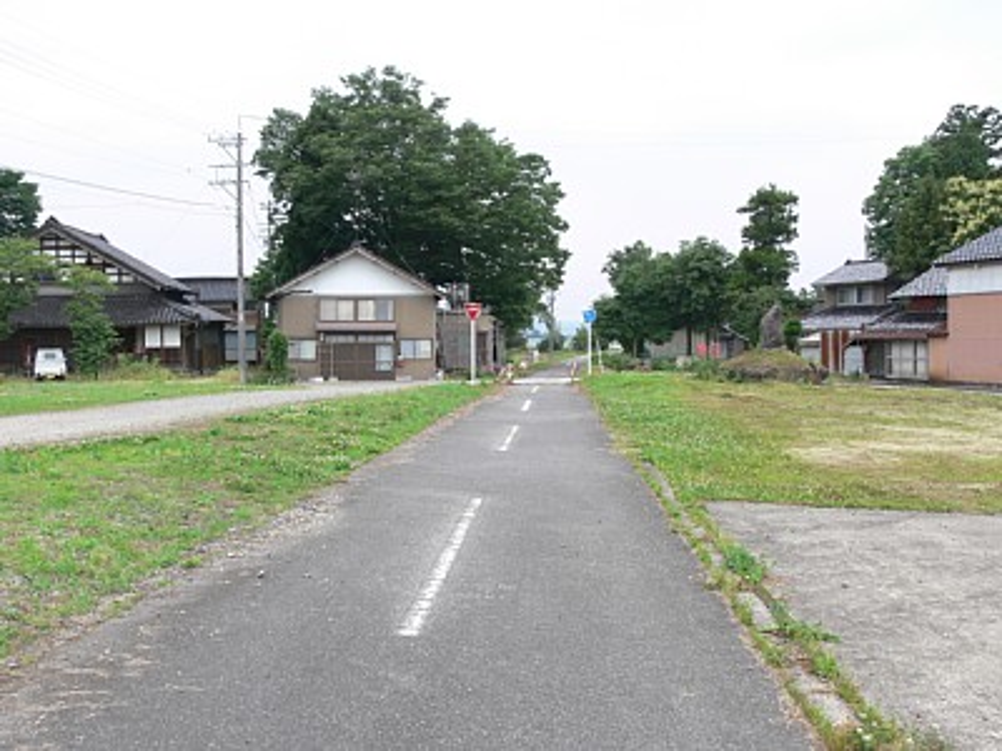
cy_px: 376
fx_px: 1013
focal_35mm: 35
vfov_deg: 40.7
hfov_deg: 52.6
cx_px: 501
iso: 80
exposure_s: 1/125
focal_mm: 7.4
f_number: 4.5
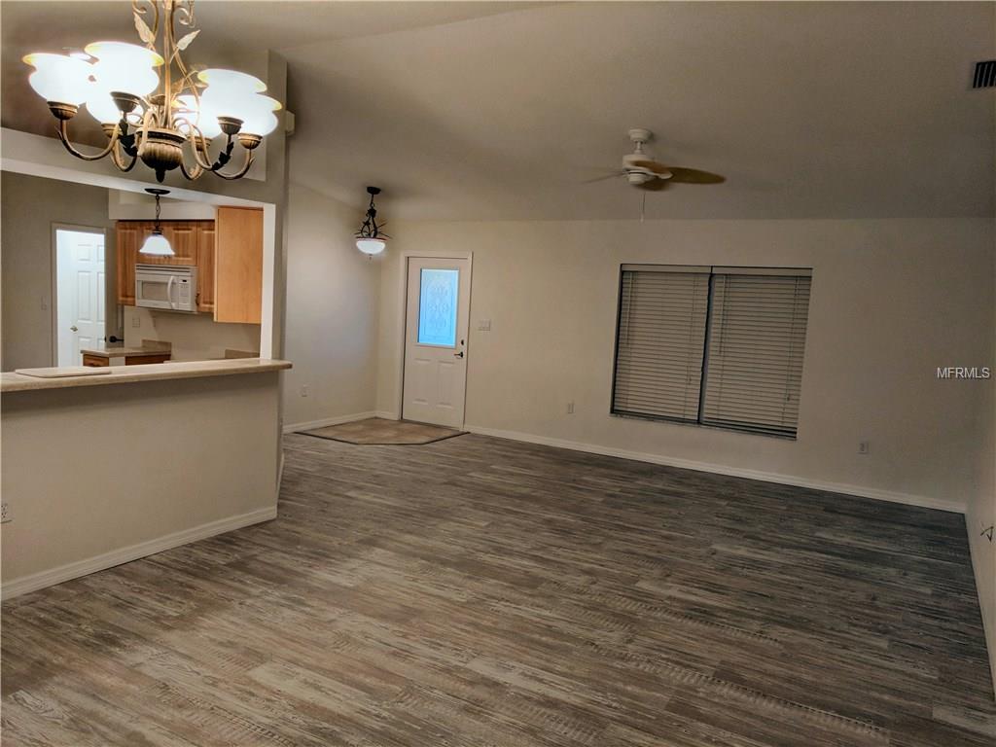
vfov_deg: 53.1
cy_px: 374
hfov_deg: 67.3
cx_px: 498
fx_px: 748
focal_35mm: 26
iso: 215
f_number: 2
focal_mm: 4.67
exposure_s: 1/60
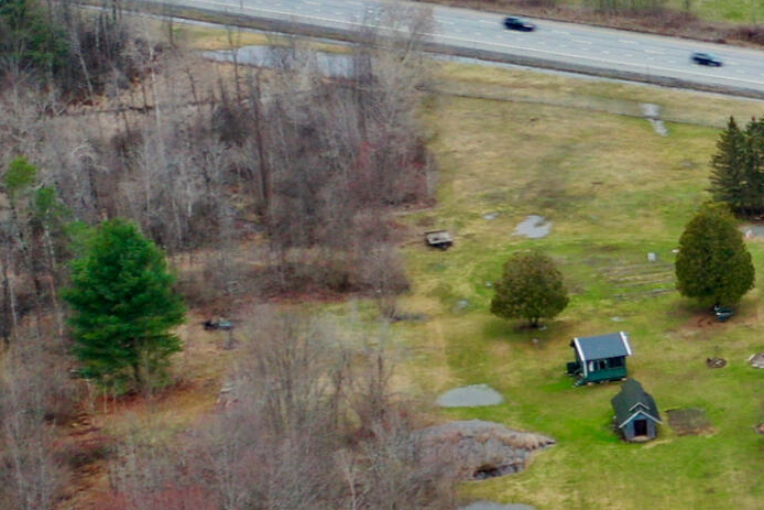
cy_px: 428
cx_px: 1203
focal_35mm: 121
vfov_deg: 11.3
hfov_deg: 15.4
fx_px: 2568
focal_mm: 10.26
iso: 200
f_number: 2.8
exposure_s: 1/30
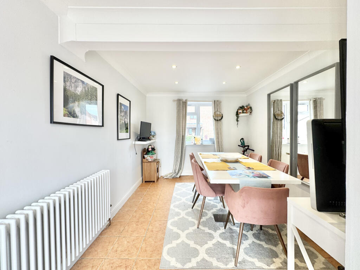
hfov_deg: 102.1
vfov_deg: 85.7
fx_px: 146
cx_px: 180
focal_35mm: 14
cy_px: 135
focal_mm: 2.22
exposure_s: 1/100
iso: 64
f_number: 2.2
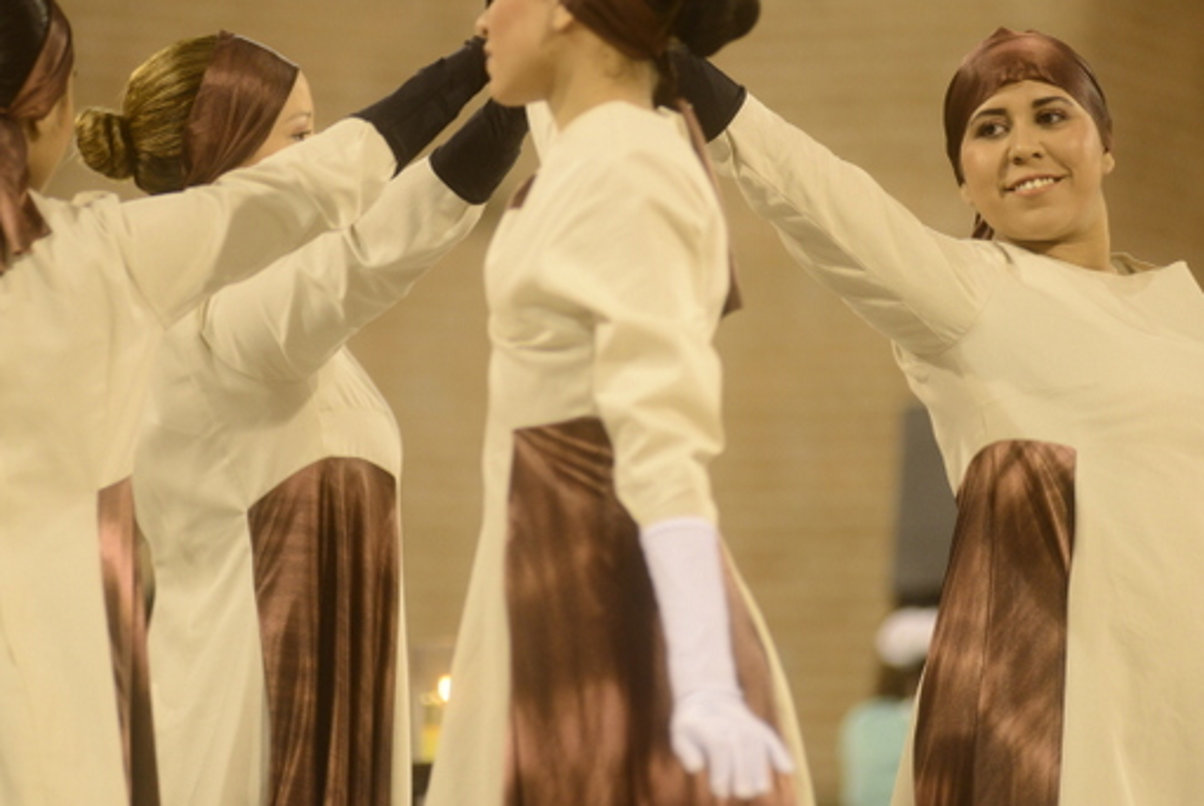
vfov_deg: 5.0
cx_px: 575
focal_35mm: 274
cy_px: 297
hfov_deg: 7.5
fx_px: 9174
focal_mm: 200
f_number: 2.8
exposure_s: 1/100
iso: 1000
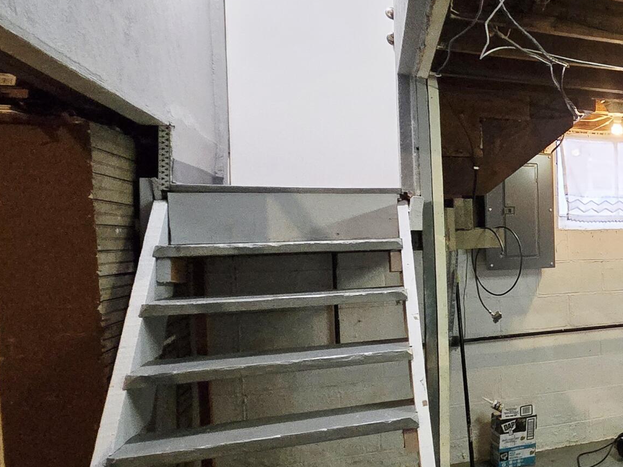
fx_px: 612
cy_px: 264
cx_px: 769
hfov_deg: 38.1
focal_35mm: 34
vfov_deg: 41.7
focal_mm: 2.2
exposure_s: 1/60.2
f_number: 2.2
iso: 1000
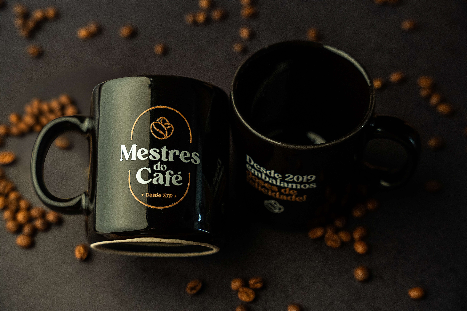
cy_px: 156
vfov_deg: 22.6
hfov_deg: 33.4
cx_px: 234
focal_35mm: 60
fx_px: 778
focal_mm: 60
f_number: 4.5
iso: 3200
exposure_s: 1/125
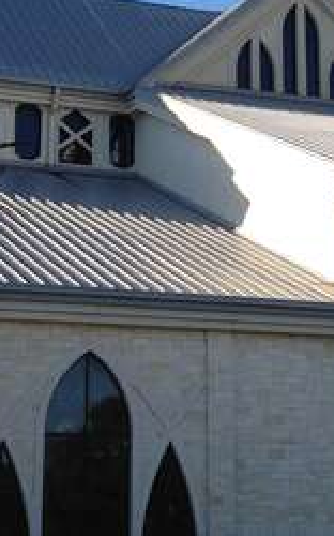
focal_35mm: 112
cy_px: 56
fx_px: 1633
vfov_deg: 18.3
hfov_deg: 11.7
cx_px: 221
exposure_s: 1/742
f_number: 2.4
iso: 50
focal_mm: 4.12
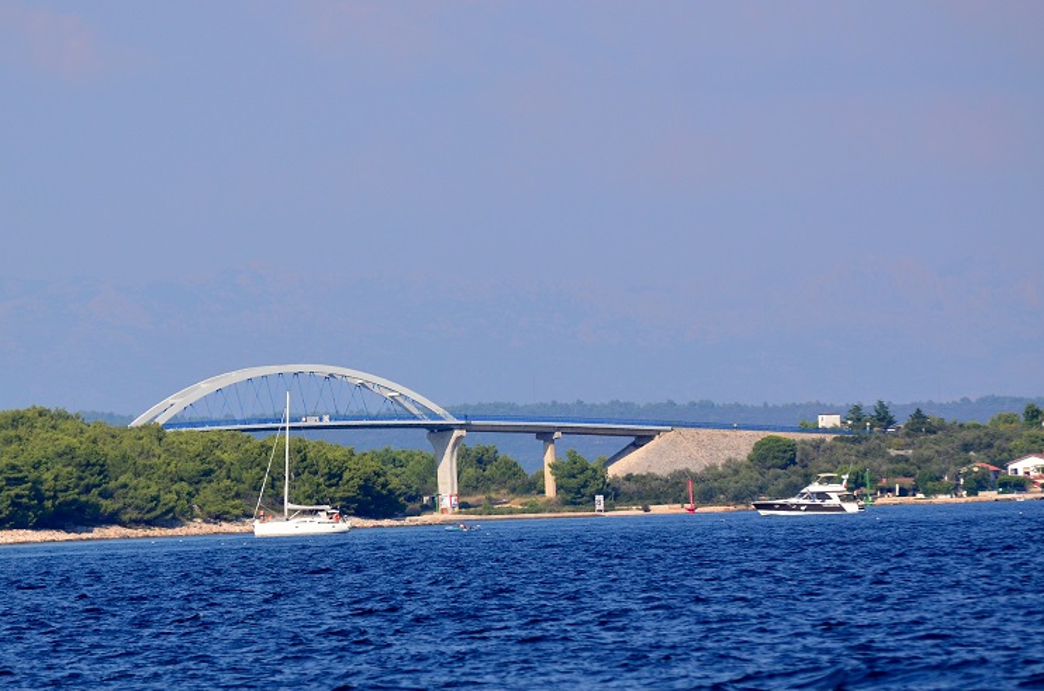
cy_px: 379
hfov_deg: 5.5
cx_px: 378
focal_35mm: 374
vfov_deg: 3.7
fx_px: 10811
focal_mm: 185
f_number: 5
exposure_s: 1/2500
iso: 400
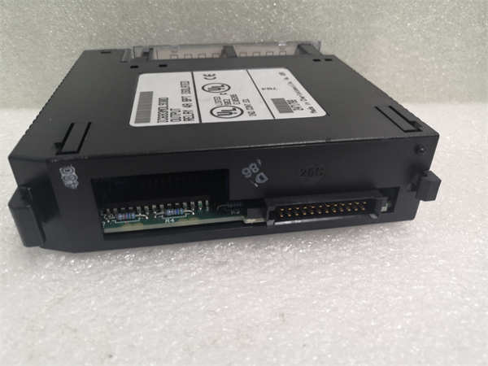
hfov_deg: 65.3
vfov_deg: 51.4
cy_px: 183
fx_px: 381
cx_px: 244
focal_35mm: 27
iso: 125
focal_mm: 3.95
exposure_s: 1/33.3
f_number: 1.8
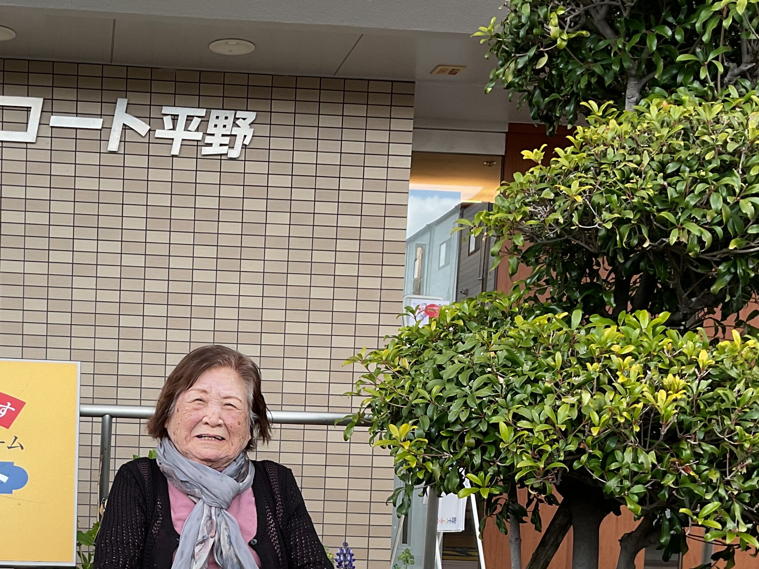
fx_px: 1228
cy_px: 523
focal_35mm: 56
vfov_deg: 25.2
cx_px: 178
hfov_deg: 33.6
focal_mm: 3
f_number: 1.8
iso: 16
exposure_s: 1/178
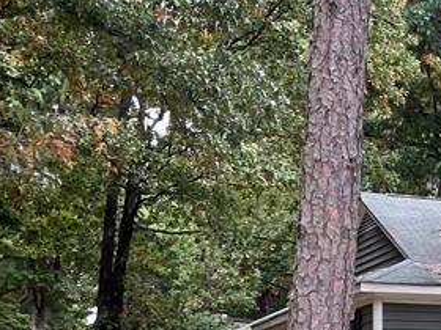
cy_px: 341
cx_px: 691
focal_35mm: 95
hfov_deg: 18.0
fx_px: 1210
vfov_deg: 15.2
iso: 64
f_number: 1.6
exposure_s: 1/121
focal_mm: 4.2
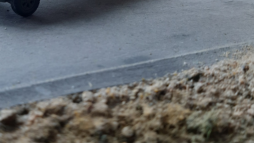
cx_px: 75
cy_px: -1
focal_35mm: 57
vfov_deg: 20.4
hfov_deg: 36.1
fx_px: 384
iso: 100
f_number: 1.7
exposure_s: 1/50
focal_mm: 3.93
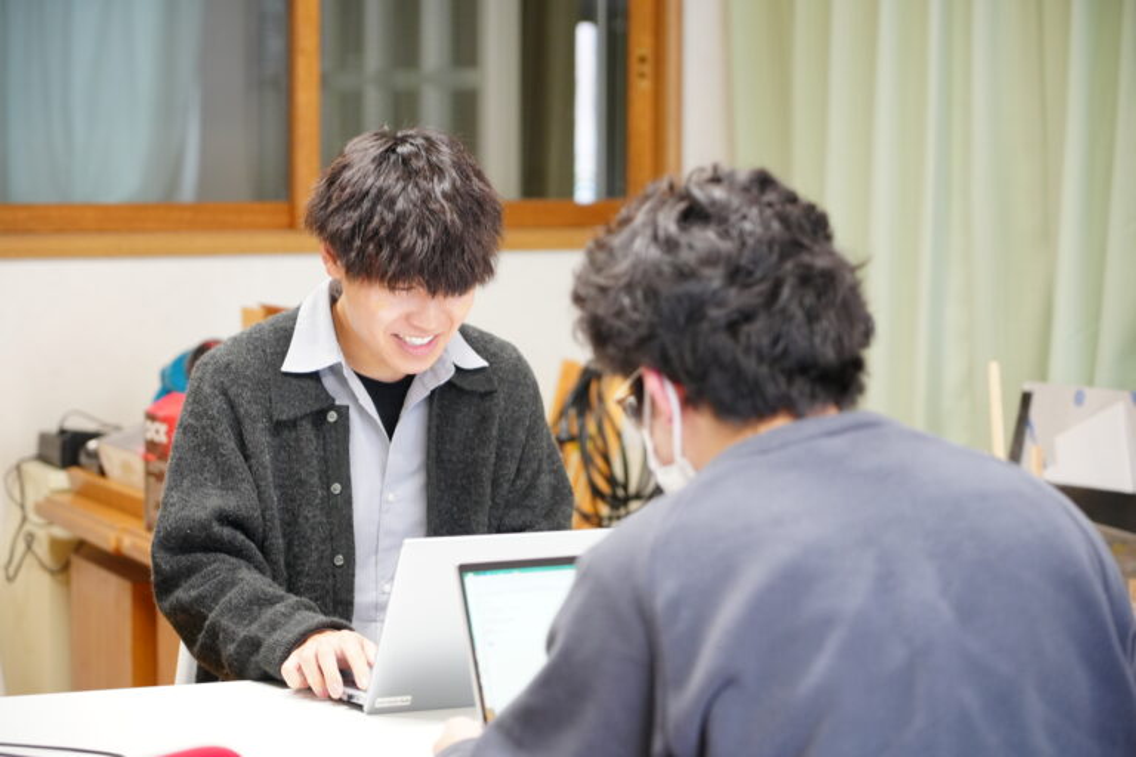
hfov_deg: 19.5
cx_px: 568
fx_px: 3313
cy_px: 378
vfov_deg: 13.0
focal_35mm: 105
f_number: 4
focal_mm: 105
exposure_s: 1/50
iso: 2000
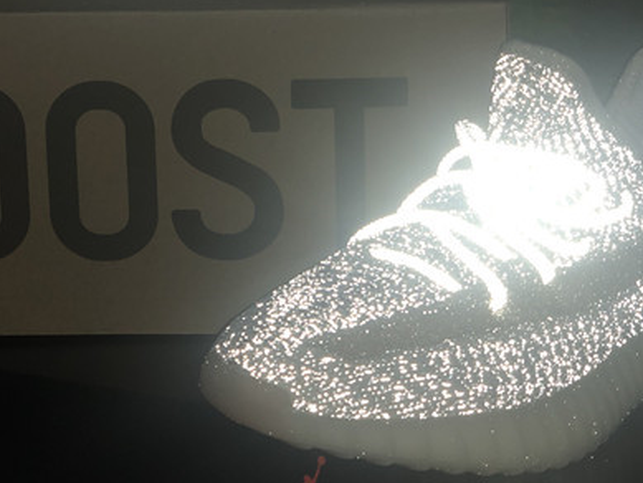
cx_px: 281
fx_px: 1840
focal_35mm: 99
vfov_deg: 14.9
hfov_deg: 19.8
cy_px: 108
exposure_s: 1/35
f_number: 2.4
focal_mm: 6
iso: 16
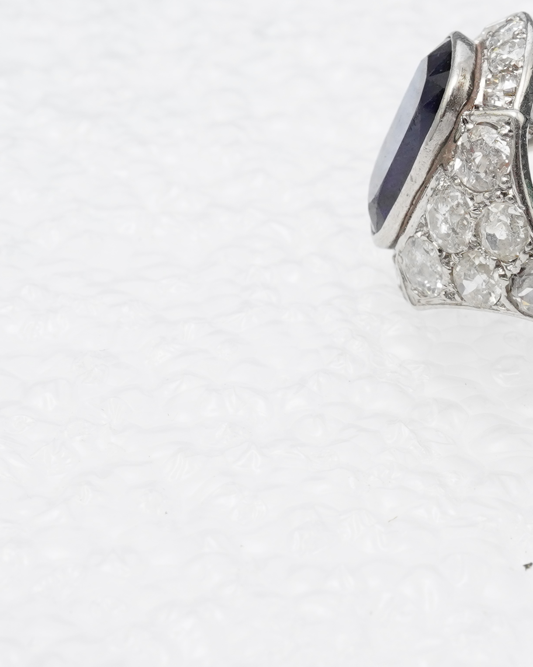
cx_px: 556
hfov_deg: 13.9
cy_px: 241
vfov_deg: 17.6
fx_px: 2149
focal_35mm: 109
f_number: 22
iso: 640
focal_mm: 30
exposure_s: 1/100
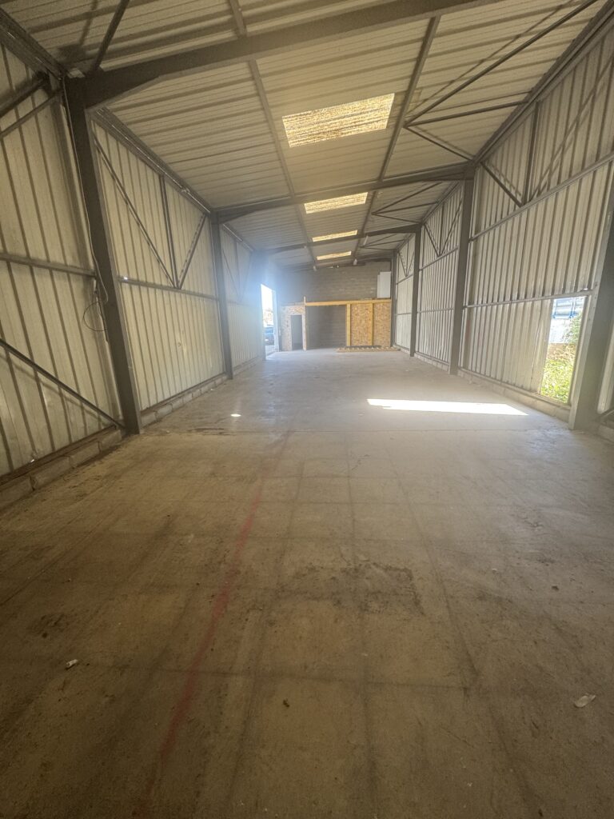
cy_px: 410
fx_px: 331
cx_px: 307
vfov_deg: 102.1
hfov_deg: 85.7
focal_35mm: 14
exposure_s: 1/99
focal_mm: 2.22
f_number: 2.2
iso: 160
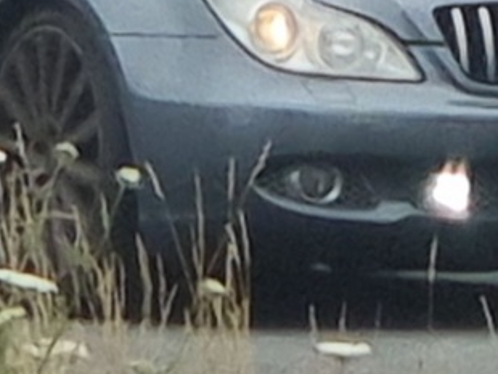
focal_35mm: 270
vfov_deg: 5.5
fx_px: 3887
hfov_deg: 7.3
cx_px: 127
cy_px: -59
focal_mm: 9
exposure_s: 1/500
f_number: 2.4
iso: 50
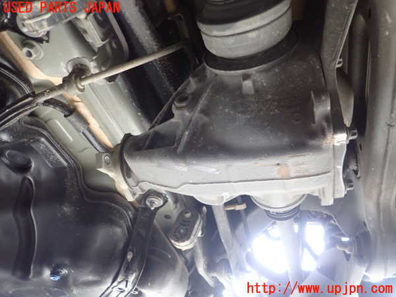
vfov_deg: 54.9
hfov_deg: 69.4
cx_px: 198
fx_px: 286
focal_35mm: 25
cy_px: 148
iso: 800
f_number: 2
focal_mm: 4.5
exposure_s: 1/30
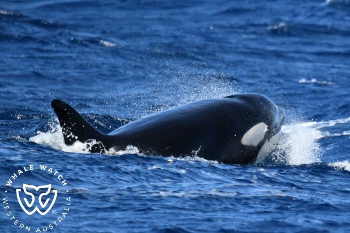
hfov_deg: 3.4
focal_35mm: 600
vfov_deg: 2.3
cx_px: 175
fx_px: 5832
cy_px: 116
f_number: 6.3
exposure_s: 1/8000
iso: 1800
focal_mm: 600
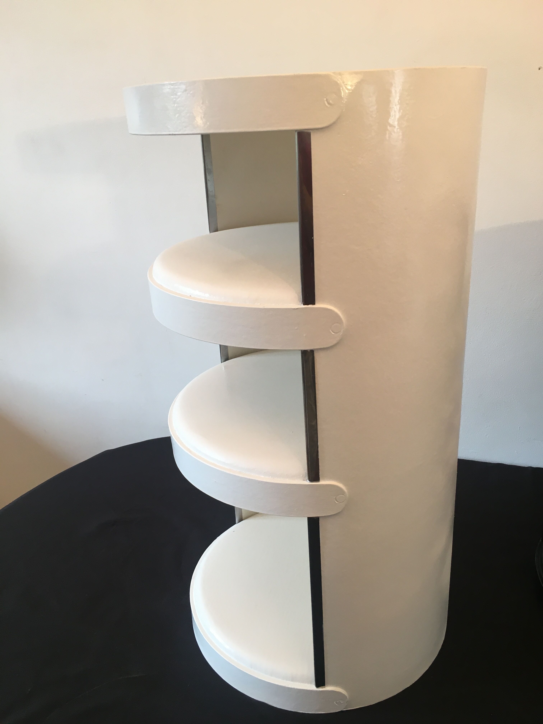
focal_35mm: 29
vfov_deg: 61.7
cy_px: 362
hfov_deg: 48.2
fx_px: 607
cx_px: 272
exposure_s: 1/33
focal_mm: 4.15
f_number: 2.2
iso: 80
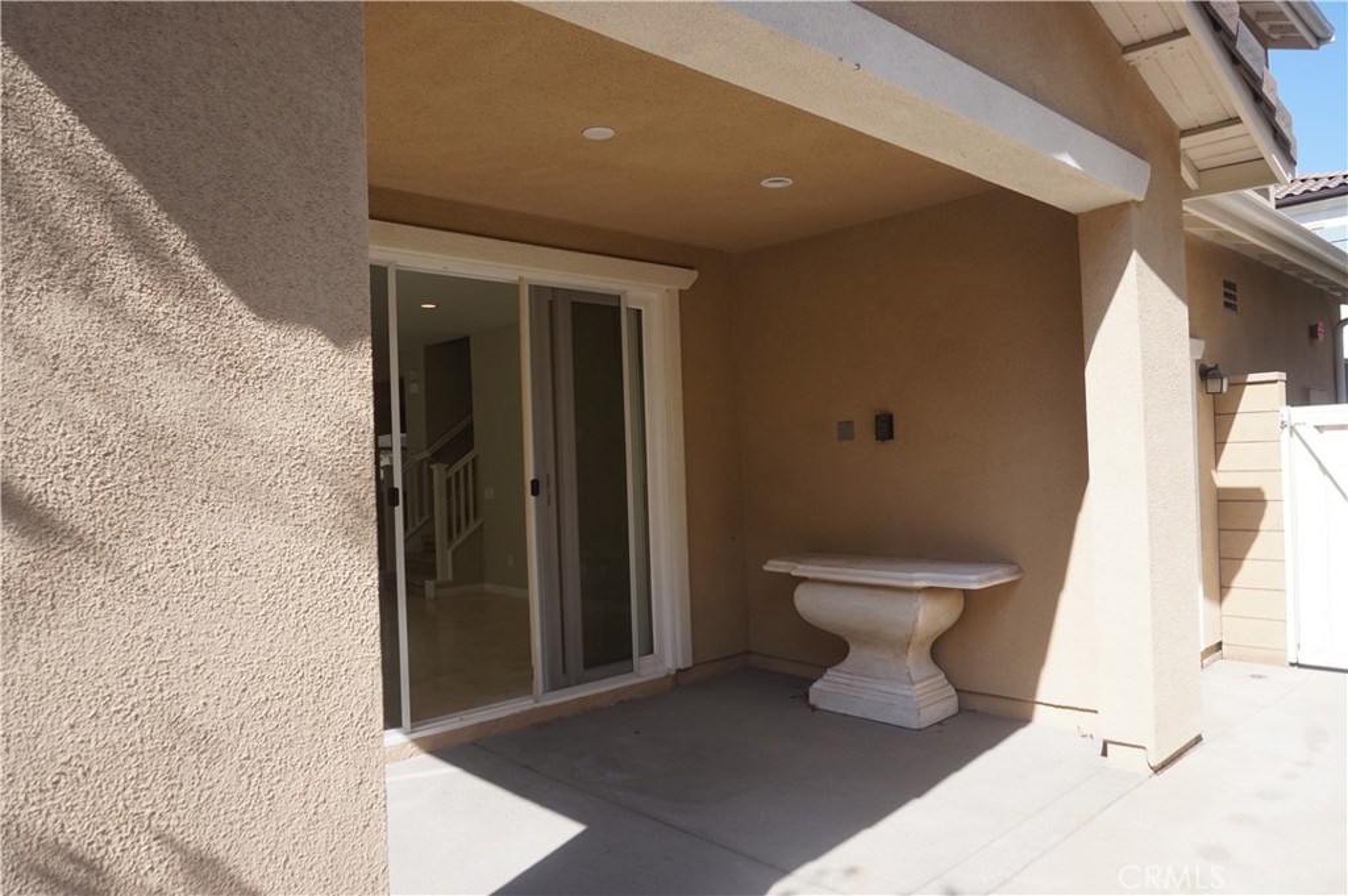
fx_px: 898
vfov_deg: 53.1
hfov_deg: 73.8
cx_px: 674
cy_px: 448
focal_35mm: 24
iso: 100
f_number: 6.3
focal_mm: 16
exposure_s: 1/200
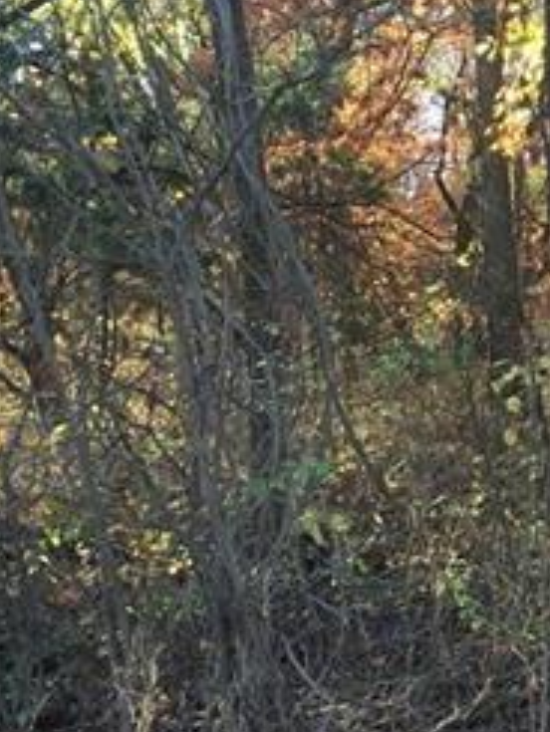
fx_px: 1926
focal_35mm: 91
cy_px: 511
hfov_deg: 15.5
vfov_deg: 21.4
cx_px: 699
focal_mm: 4.15
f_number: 2.2
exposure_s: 1/120
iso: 50
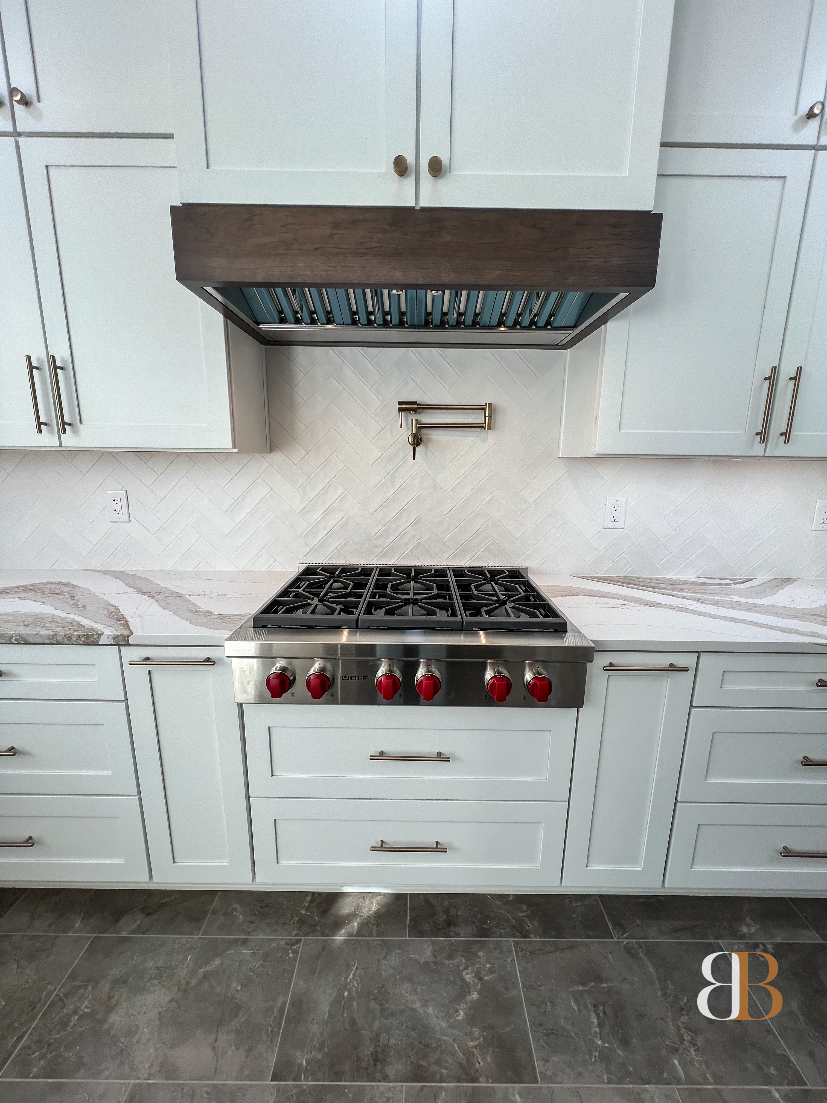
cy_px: 552
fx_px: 414
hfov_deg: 89.9
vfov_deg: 106.2
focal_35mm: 13
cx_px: 414
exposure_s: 1/126
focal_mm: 1.57
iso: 32
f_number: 1.8
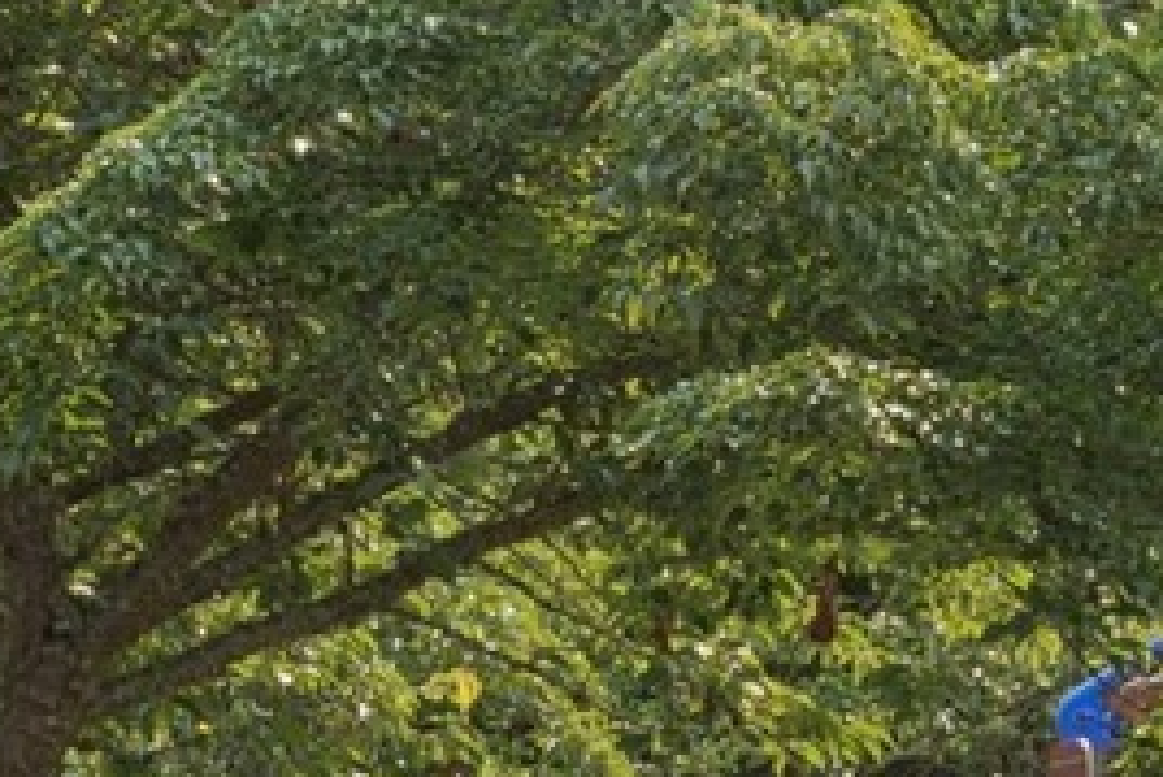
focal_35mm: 190
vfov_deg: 7.1
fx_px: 6141
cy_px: 1244
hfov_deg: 10.4
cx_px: 1807
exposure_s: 1/60
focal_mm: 20
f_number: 8
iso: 125
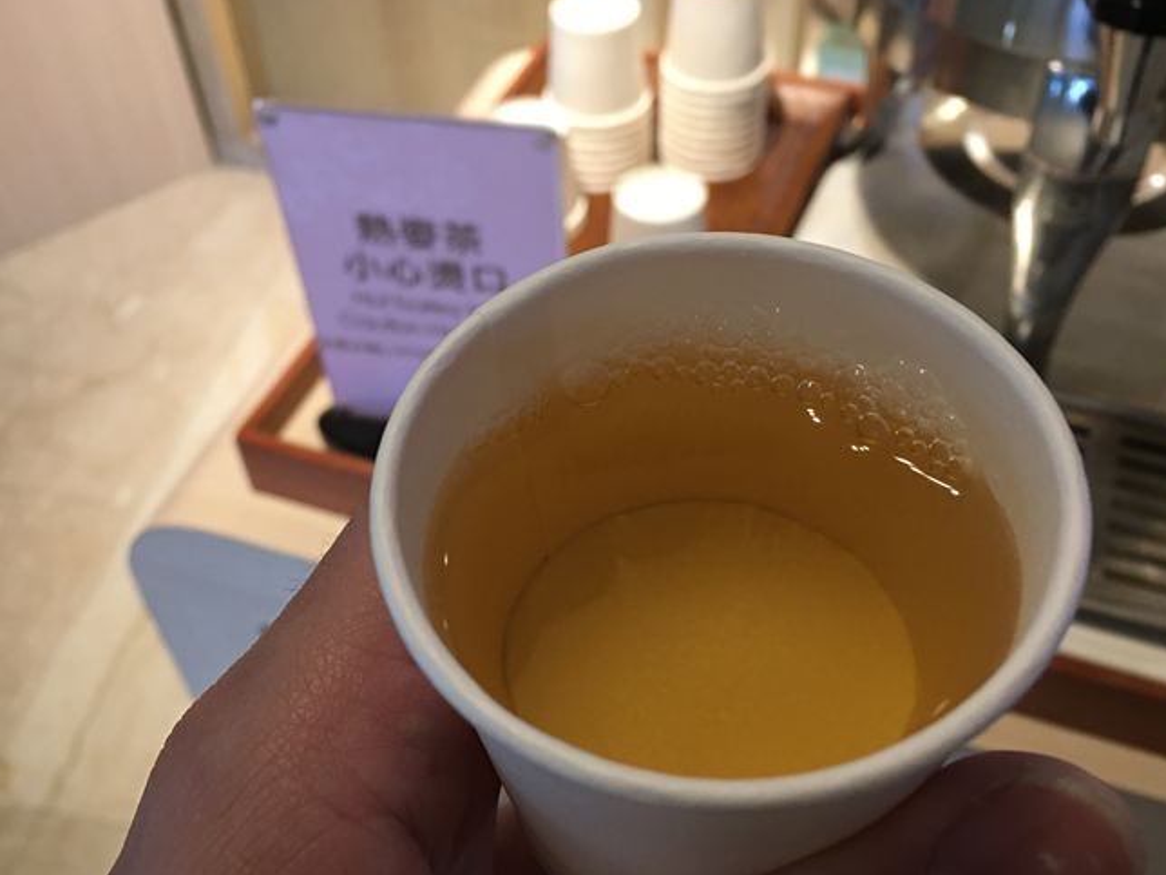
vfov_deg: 39.6
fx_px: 1213
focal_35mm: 36
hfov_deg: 51.4
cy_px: 496
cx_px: 579
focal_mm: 4.15
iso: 64
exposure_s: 1/15
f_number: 2.2
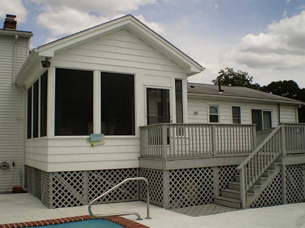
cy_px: 114
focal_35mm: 36
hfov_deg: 51.4
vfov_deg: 39.7
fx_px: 317
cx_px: 152
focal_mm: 6.3
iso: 64
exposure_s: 1/1250
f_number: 4.6
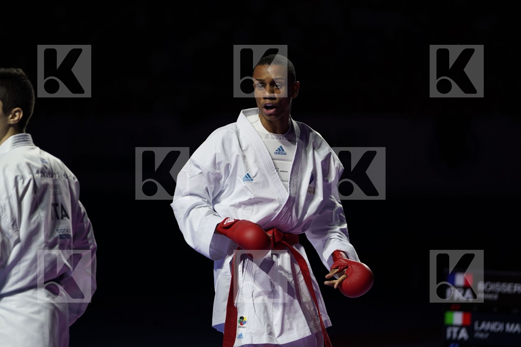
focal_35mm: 148
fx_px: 2142
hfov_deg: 13.9
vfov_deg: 9.3
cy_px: 174
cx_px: 260
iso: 800
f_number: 2.8
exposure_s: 1/1000
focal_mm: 148
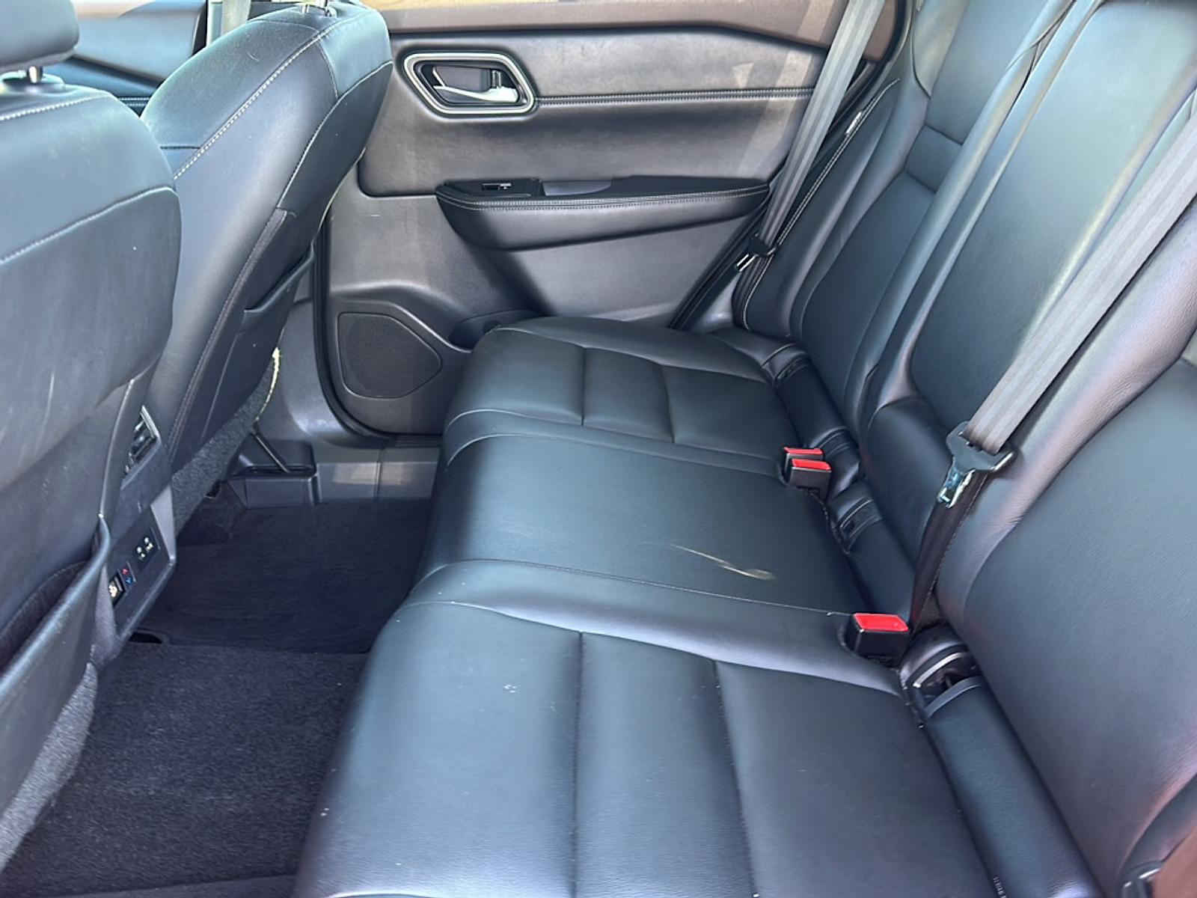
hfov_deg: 69.4
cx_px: 598
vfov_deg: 54.9
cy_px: 449
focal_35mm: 25
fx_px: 864
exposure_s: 1/48
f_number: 1.78
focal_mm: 6.86
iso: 160
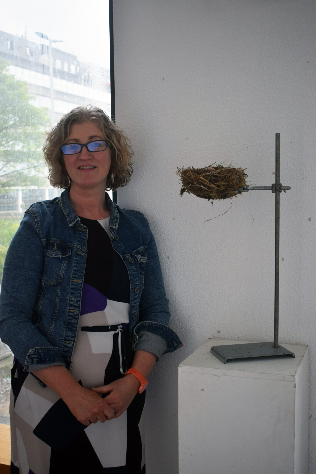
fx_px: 592
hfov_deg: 29.9
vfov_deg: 43.6
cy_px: 237
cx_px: 158
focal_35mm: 45
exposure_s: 1/80
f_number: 4.2
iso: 400
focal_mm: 30
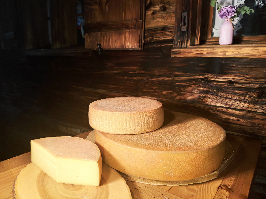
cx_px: 133
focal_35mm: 26
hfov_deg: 67.3
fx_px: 200
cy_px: 100
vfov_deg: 53.1
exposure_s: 1/100
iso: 404
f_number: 1.75
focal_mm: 4.77
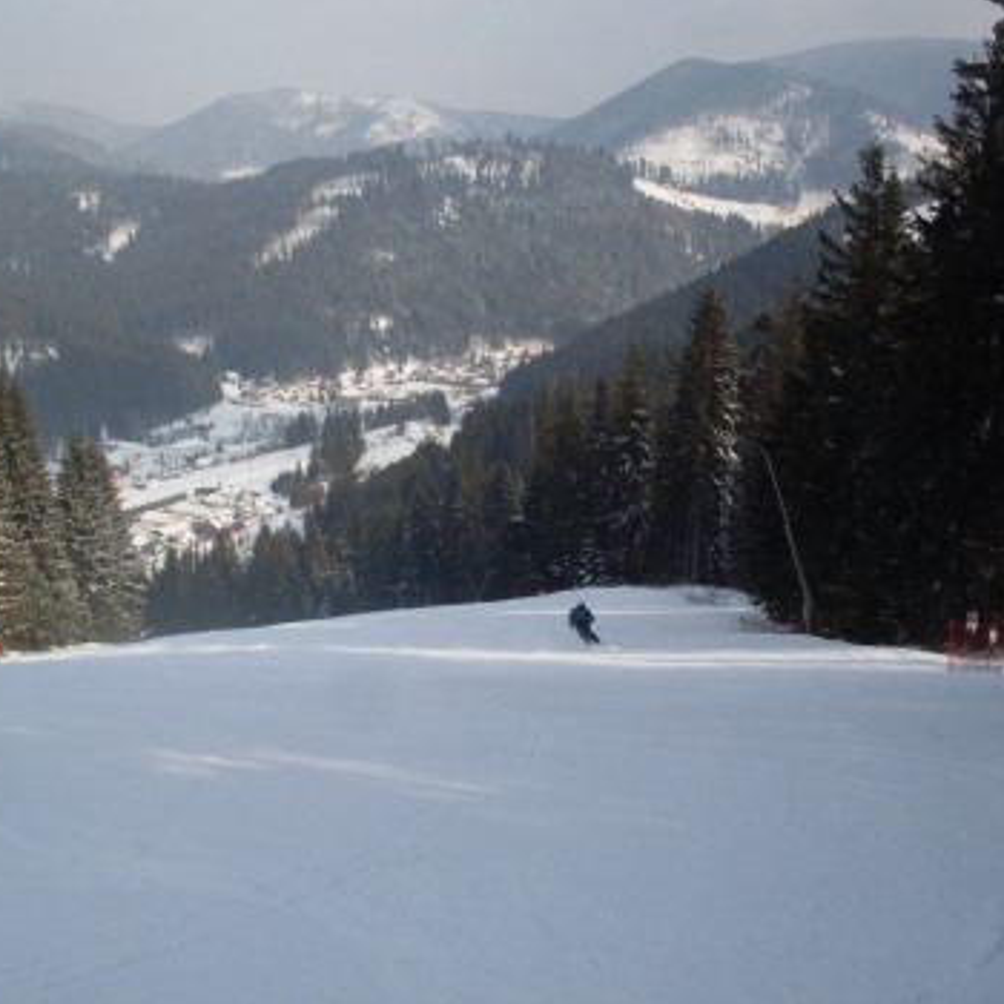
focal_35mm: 46
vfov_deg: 36.8
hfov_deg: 36.6
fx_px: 1509
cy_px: 493
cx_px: 370
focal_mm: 6.3
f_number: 8.4
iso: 80
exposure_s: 1/250
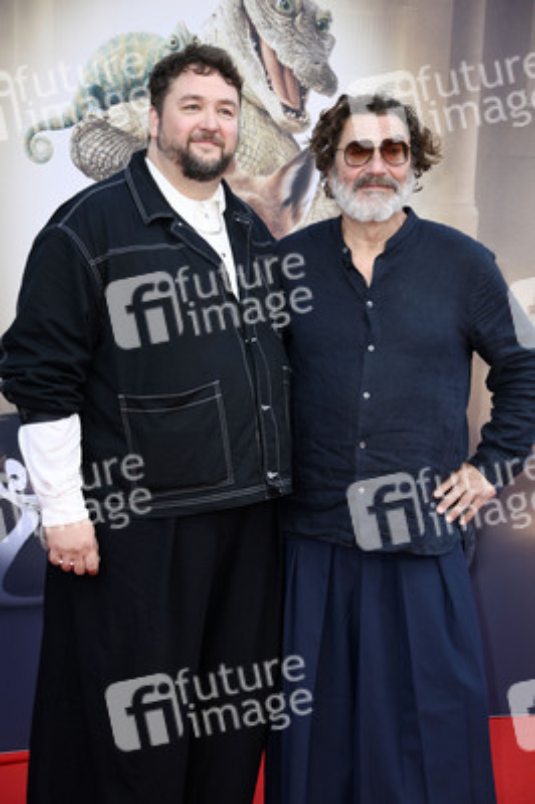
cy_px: 402
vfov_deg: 23.9
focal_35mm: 85
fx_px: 1898
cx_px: 268
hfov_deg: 16.0
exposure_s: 1/250
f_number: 5.6
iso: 640
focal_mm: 85
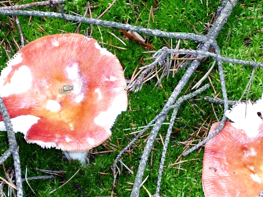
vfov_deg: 7.8
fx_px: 1443
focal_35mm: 190
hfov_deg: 10.4
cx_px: 199
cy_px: 136
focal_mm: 18.6
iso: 64
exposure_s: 1/30
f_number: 5.2
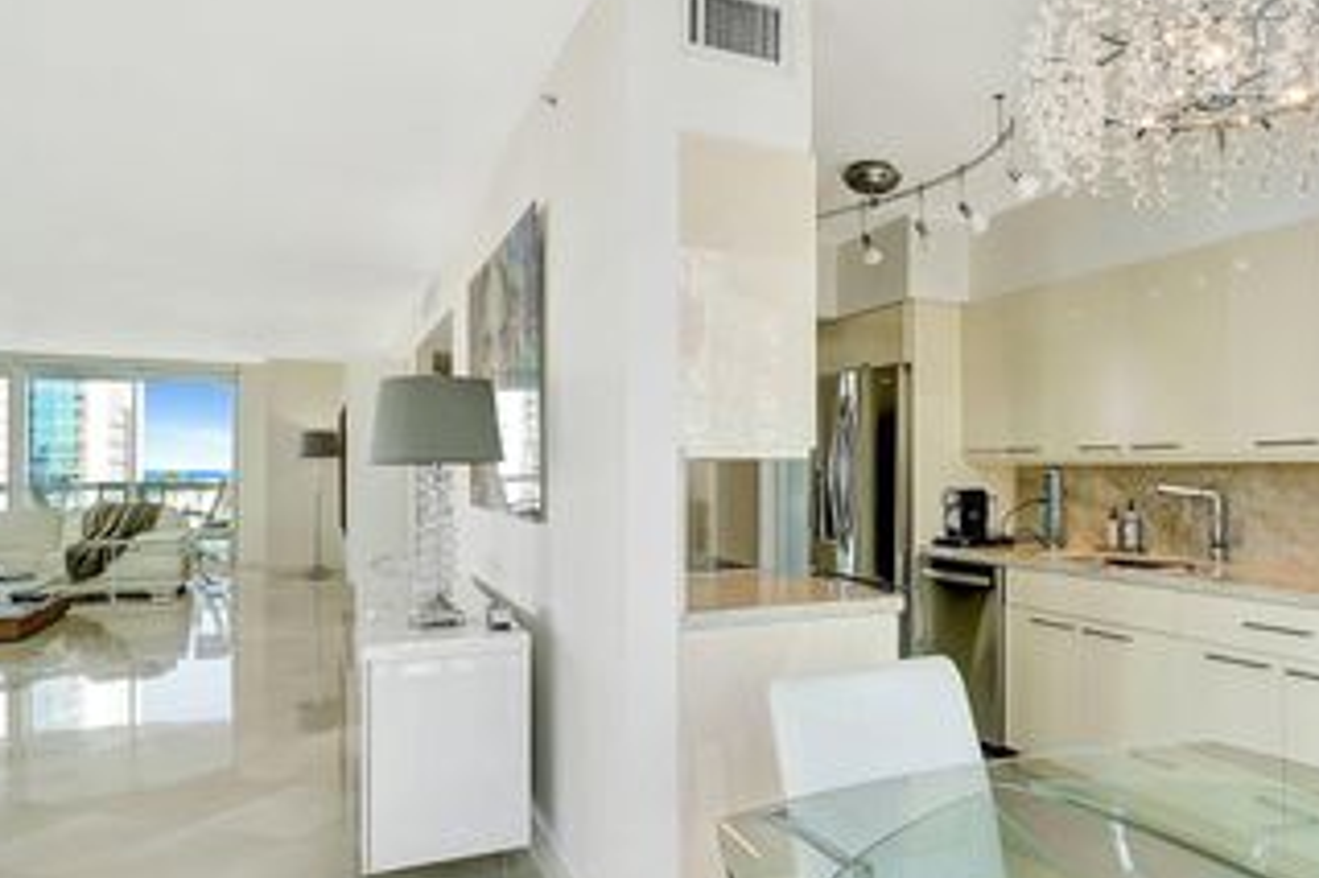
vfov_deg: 49.8
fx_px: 944
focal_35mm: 26
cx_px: 812
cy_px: 488
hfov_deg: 68.9
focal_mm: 16.5
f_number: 13
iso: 640
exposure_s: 1/40
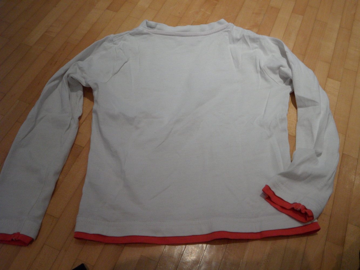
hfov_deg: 52.6
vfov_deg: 40.7
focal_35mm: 35
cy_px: 135
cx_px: 180
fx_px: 364
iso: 240
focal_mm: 5.7
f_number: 3.3
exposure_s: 1/30
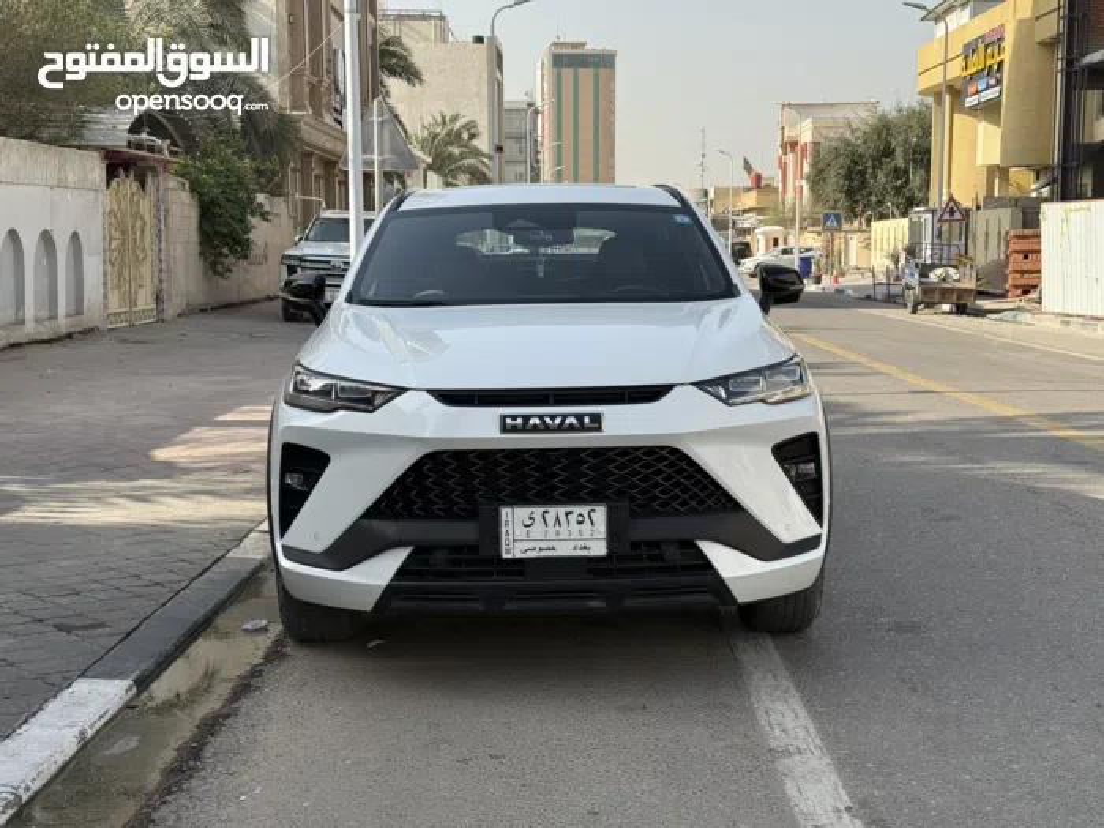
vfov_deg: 30.3
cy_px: 414
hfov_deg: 39.7
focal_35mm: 48
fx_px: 1531
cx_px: 552
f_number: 1.78
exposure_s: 1/3378
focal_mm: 6.76
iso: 100
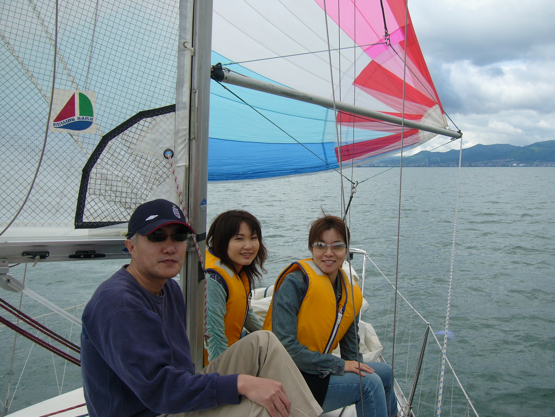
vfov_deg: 40.7
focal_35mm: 35
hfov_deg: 52.6
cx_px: 278
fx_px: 561
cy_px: 208
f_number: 8
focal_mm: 5.8
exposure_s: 1/160
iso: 50
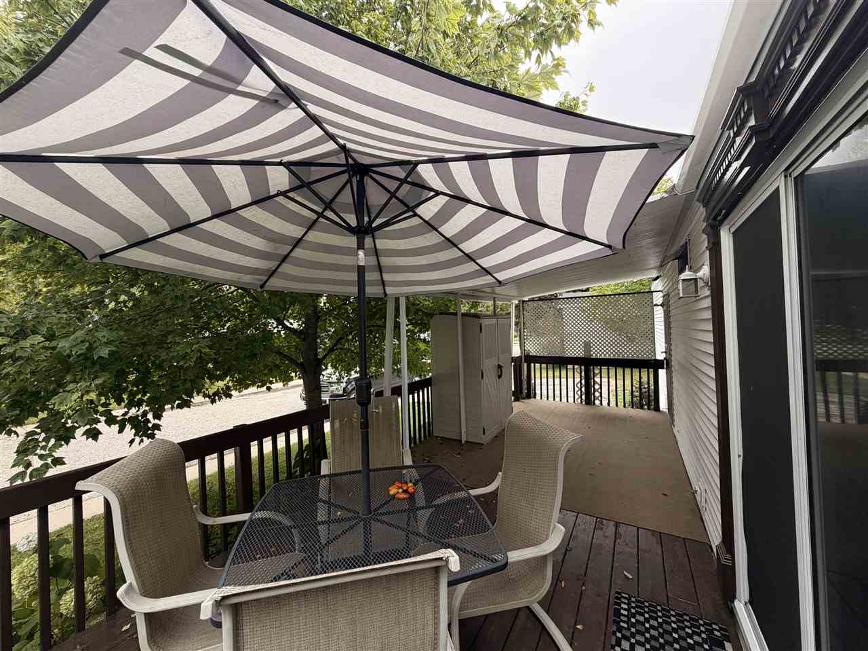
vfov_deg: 85.6
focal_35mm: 14
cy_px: 326
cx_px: 434
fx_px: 351
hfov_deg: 102.1
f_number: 2.2
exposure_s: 1/361
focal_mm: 2.22
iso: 50
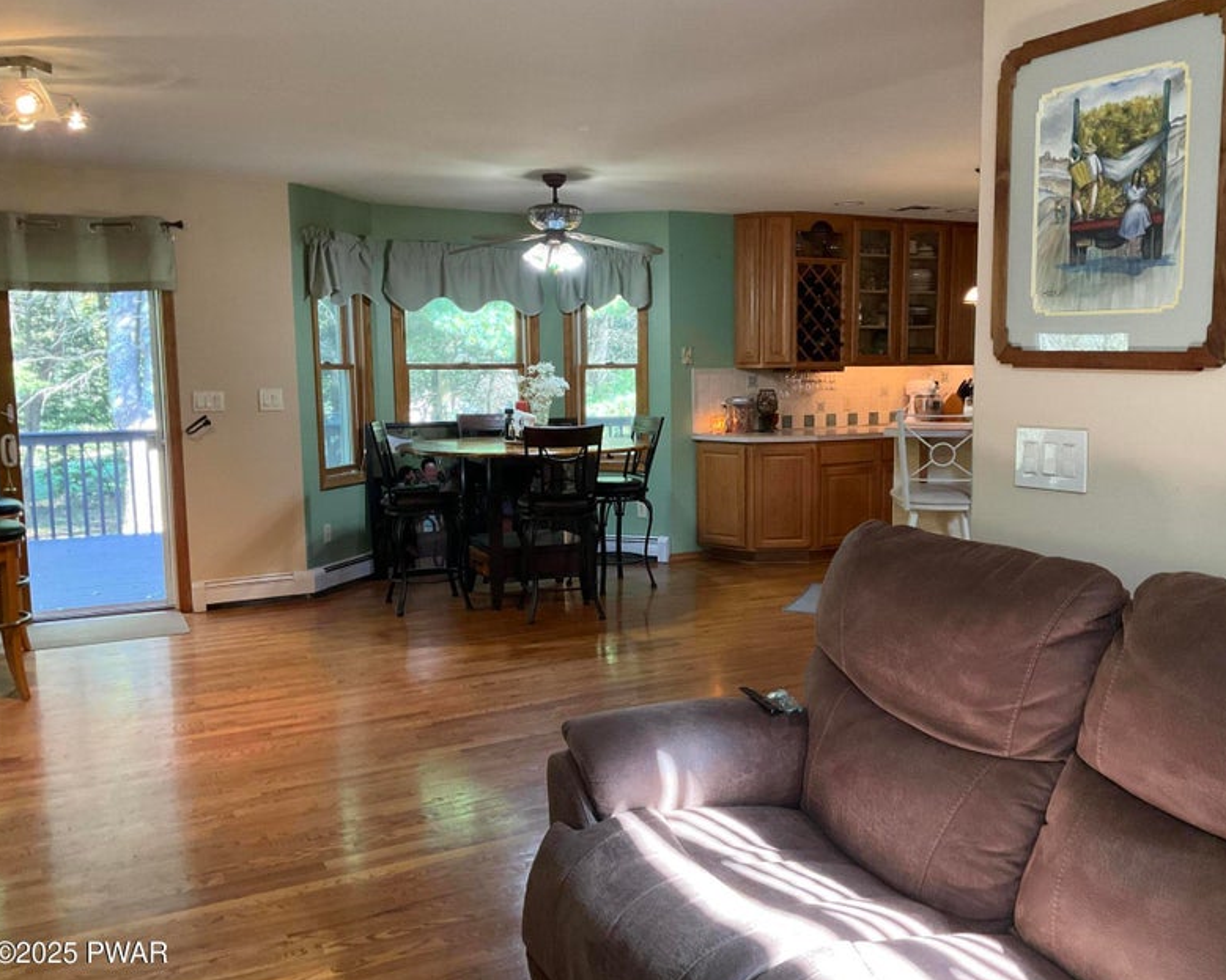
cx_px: 662
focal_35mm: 31
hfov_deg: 57.1
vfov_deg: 47.1
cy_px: 496
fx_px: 1125
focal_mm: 3
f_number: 1.8
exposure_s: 1/60
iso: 200
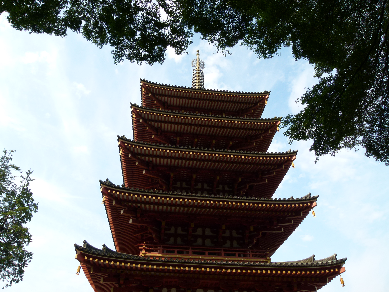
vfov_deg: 54.9
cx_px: 194
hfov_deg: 69.4
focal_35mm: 25
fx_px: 281
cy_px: 146
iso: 100
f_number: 4
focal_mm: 4.5
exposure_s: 1/320
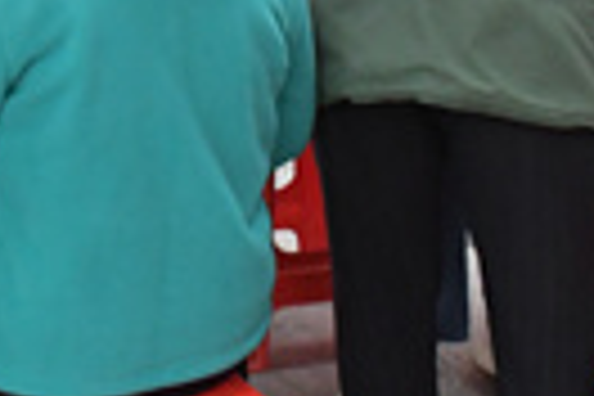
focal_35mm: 143
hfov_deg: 14.0
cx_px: -72
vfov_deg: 9.0
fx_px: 2359
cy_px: -432
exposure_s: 1/160
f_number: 6.3
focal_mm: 18
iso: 3200
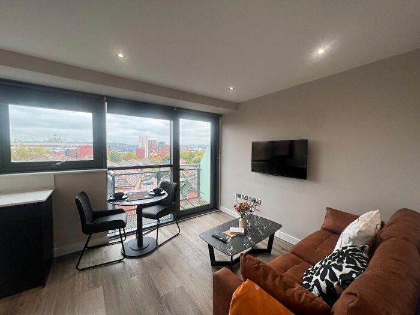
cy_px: 158
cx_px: 210
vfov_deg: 89.9
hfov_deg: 106.2
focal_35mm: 13
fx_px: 158
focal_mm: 1.57
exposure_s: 1/100
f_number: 1.8
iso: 40
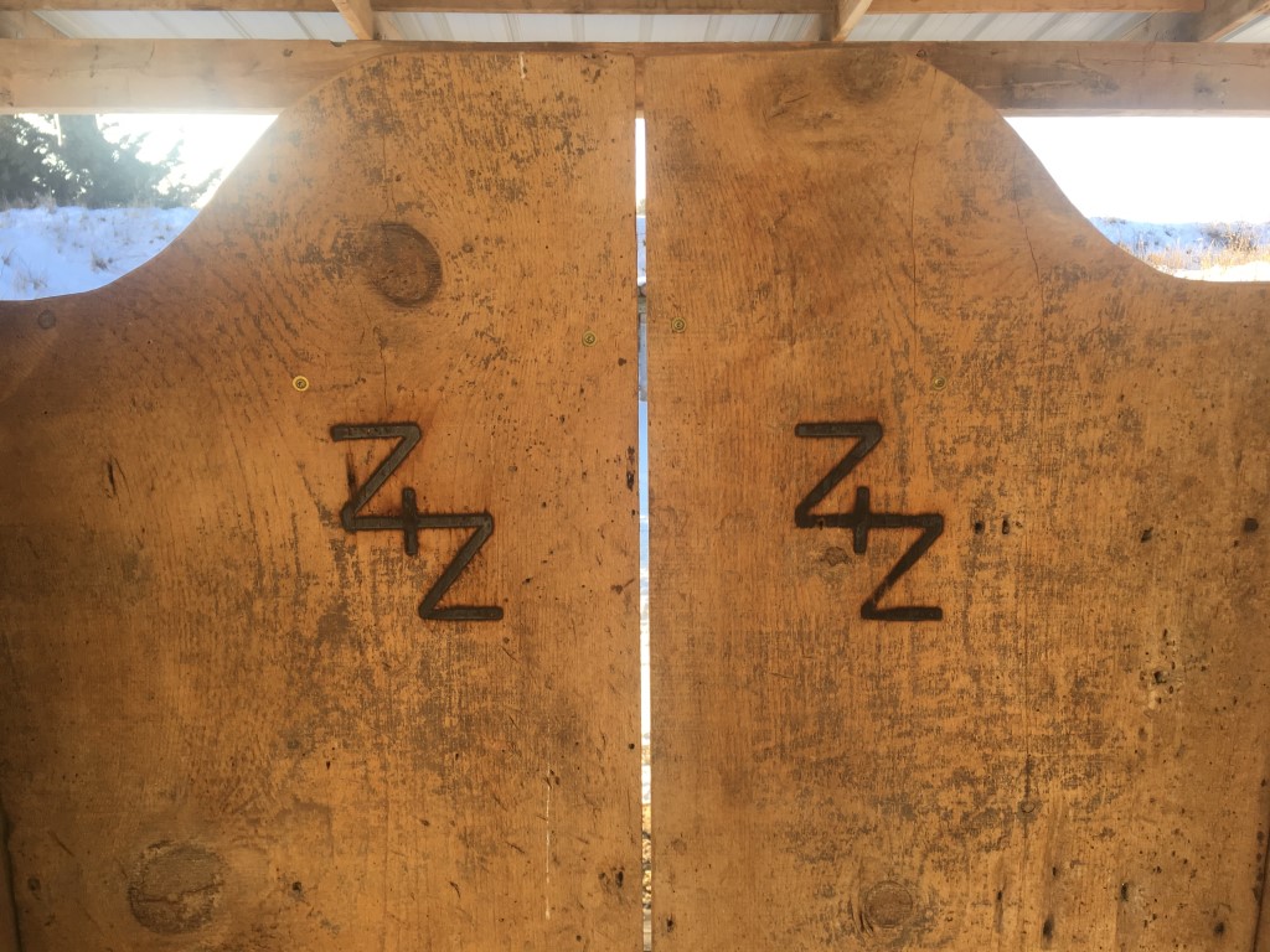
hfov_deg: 61.7
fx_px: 1064
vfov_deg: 48.2
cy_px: 476
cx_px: 635
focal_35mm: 29
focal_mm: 4.15
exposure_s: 1/213
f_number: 2.2
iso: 25
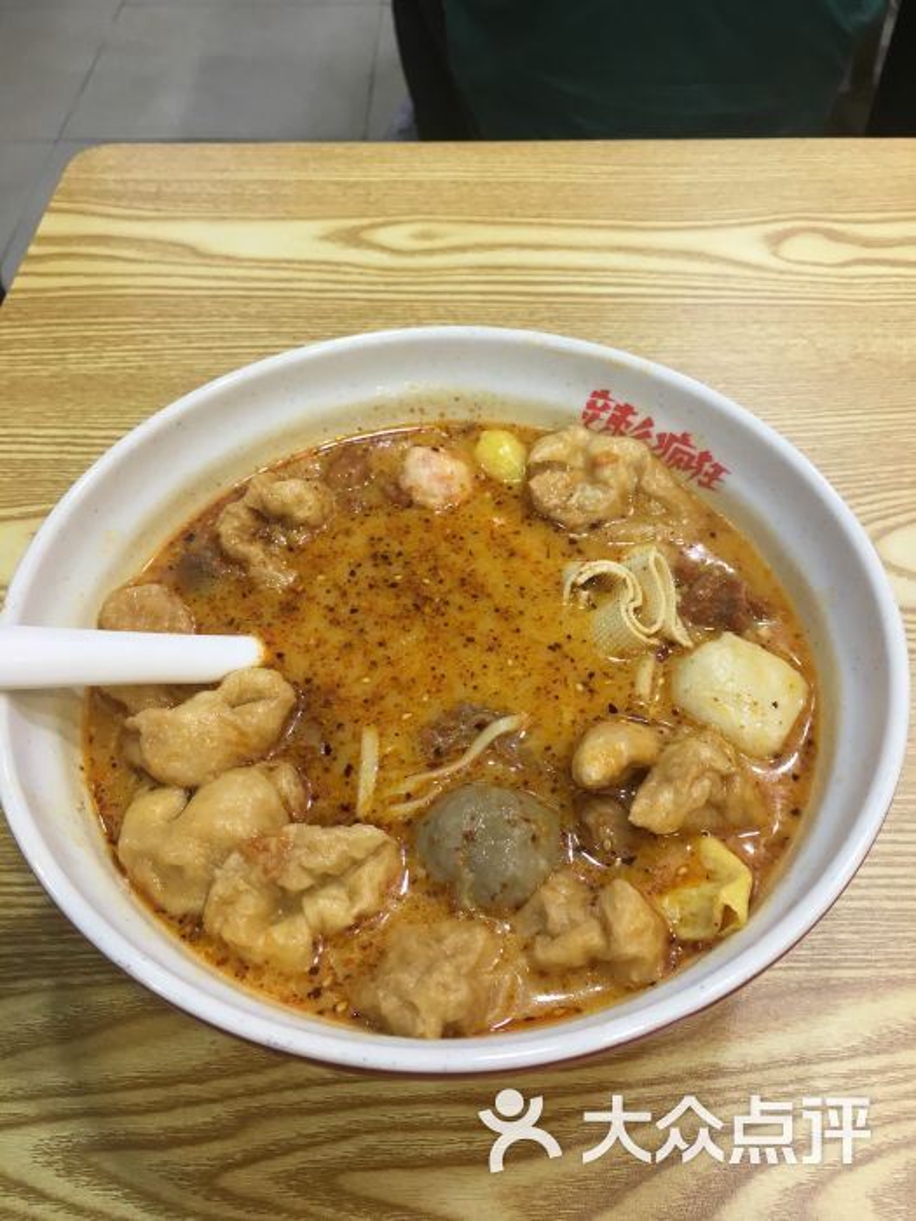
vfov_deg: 61.7
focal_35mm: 29
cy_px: 610
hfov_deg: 48.2
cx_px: 458
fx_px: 1023
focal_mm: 4.15
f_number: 2.2
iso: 50
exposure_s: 1/33
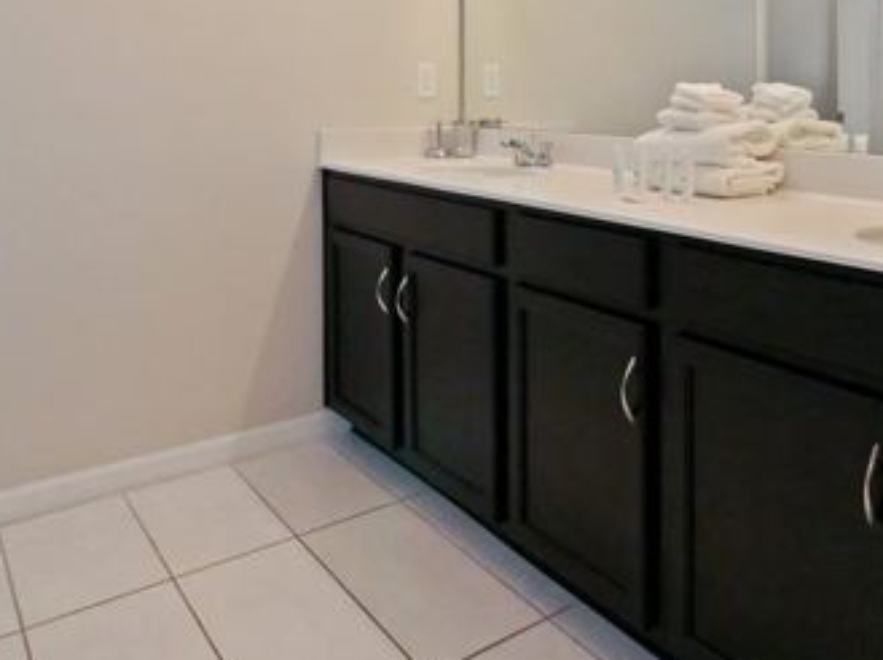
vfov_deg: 43.7
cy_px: 99
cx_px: 484
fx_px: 764
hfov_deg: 59.9
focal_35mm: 30
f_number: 4
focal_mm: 7
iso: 1600
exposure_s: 1/60
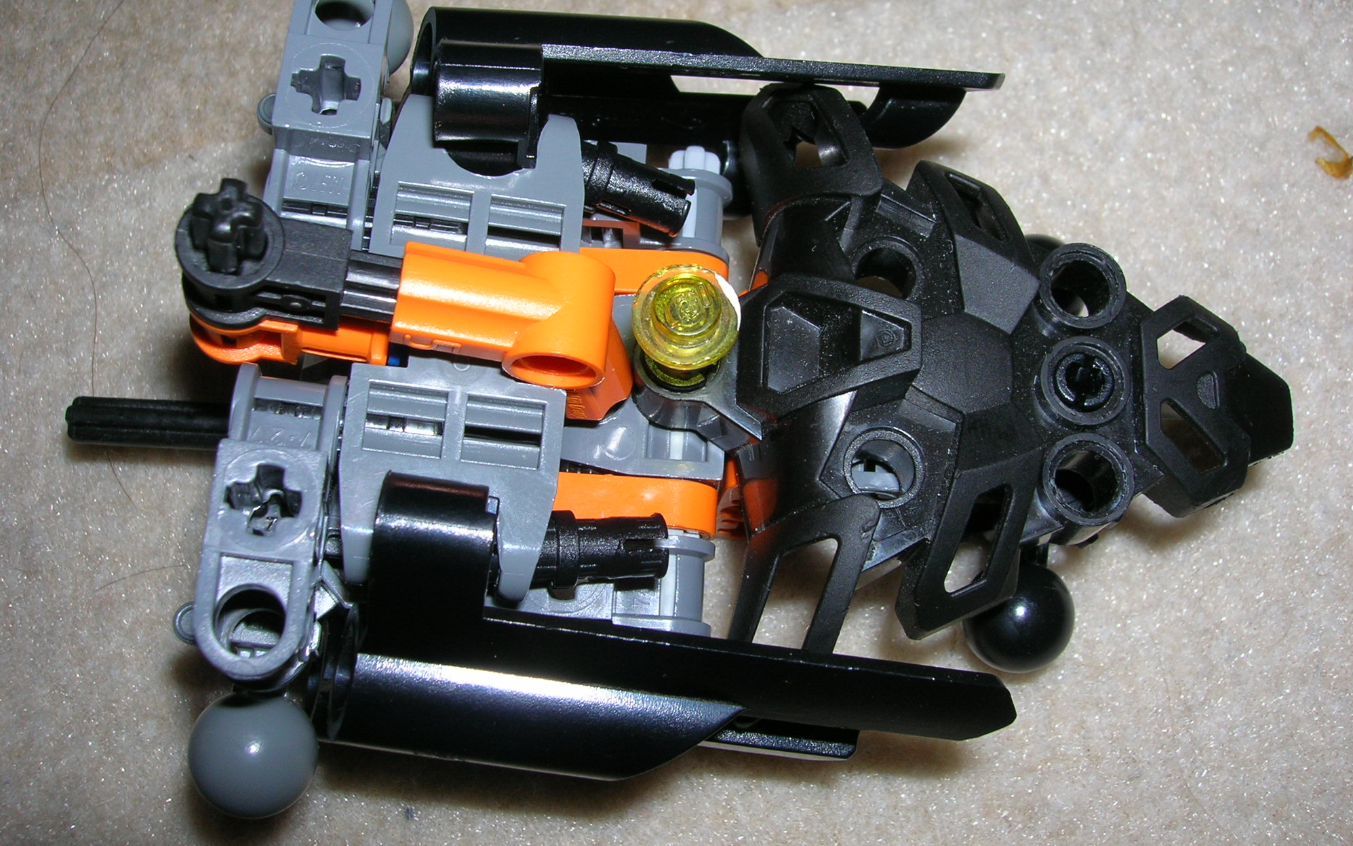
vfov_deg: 34.4
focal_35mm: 37
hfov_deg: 52.7
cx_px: 685
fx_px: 1364
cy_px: 350
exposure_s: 1/60.1
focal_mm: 5.7
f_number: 4.9
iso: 50
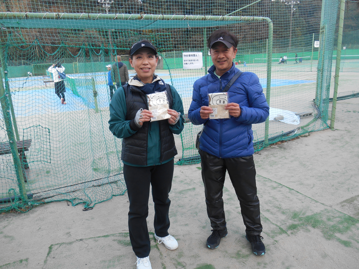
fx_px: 270
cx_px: 180
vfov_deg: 53.1
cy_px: 134
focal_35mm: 26
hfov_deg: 67.3
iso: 80
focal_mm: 4.7
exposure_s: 1/30
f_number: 3.4
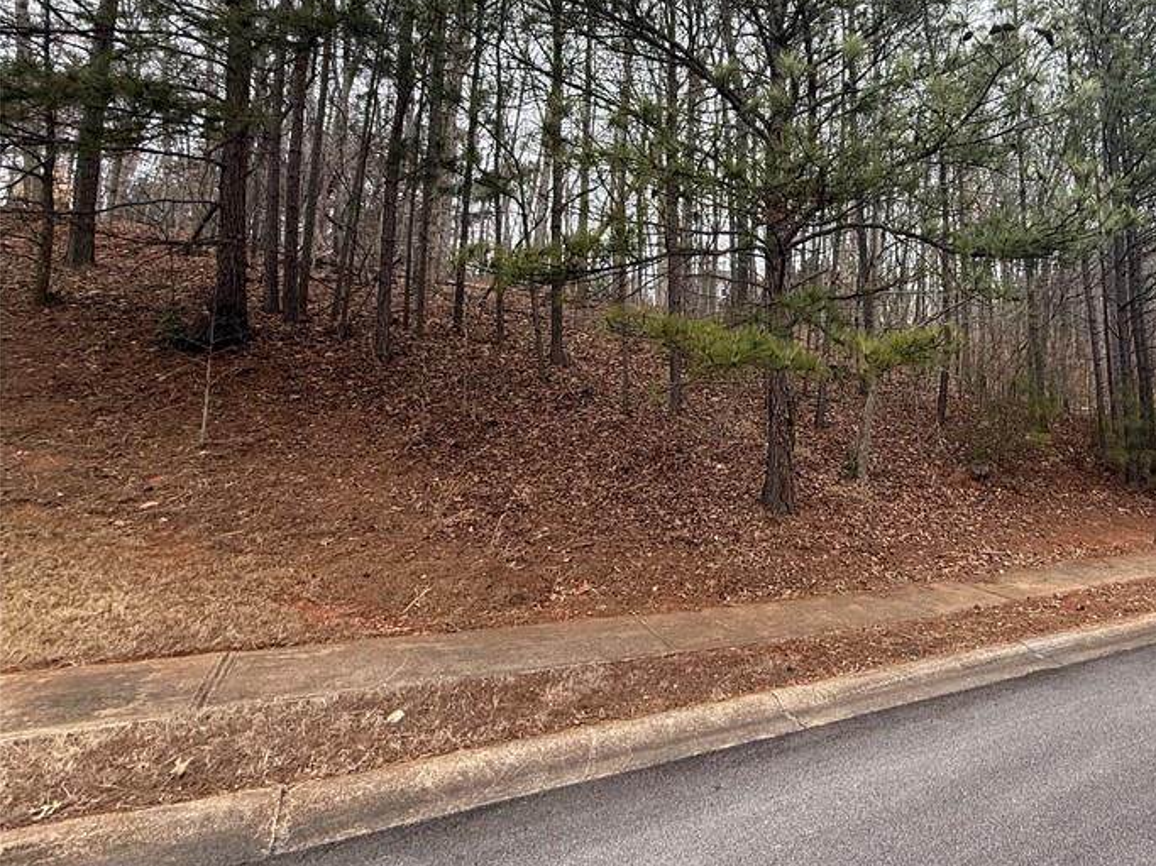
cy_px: 259
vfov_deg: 61.2
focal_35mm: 21
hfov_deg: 73.5
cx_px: 865
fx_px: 701
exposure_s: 1/233
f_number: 2.2
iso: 64
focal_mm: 2.22
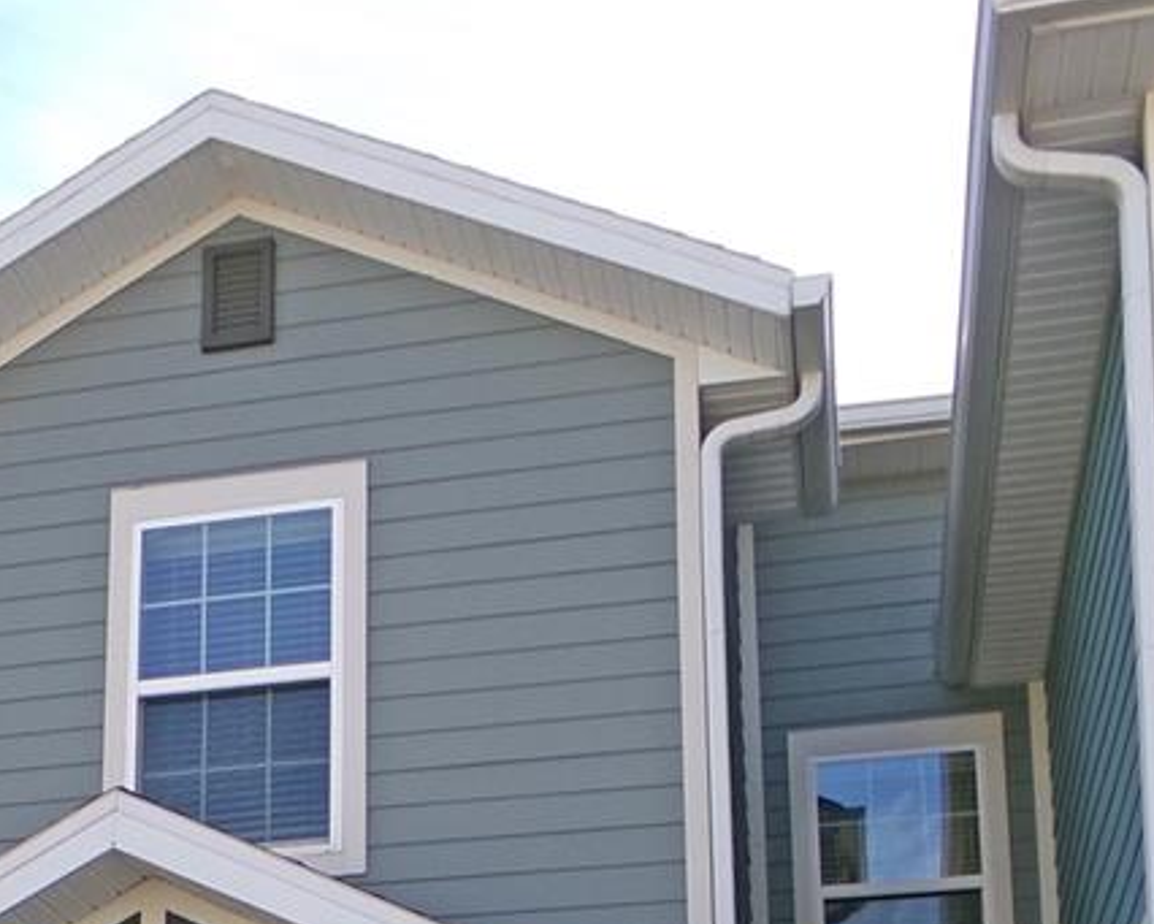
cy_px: 1290
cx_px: 325
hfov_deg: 28.4
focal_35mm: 66
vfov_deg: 20.6
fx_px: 2255
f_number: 11.07
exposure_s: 1/52
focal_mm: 4.3
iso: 100
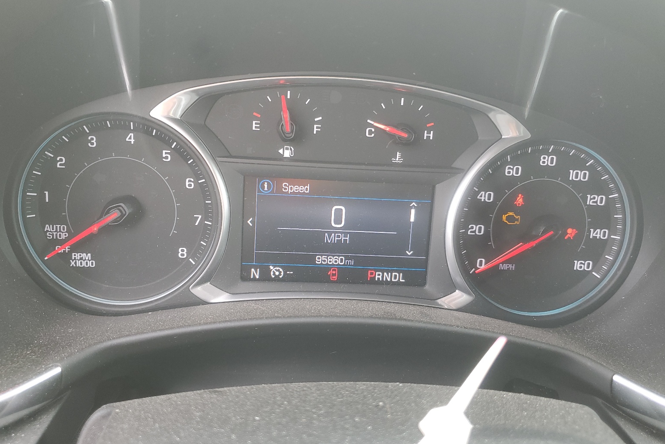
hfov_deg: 65.5
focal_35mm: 28
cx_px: 336
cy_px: 235
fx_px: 517
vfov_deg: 46.4
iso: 54
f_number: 1.5
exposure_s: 1/60.2
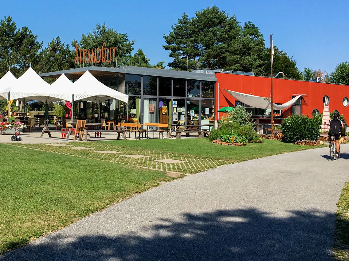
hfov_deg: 38.3
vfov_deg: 29.2
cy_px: 66
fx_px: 494
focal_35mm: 49
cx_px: 105
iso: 25
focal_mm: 4.15
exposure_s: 1/1700
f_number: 2.2
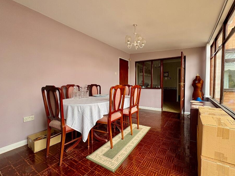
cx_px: 129
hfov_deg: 94.2
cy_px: 86
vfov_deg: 78.1
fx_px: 109
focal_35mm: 16
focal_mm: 2.22
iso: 80
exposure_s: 1/99
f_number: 2.2
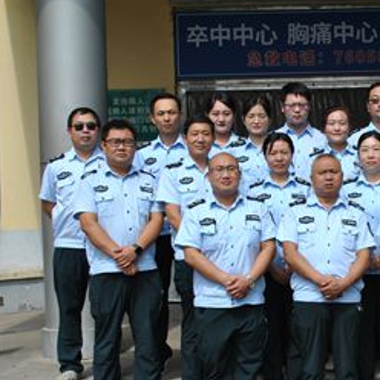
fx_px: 894
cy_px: 224
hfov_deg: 23.3
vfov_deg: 24.0
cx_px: 346
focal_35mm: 72
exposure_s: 1/250
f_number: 8
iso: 100
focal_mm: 28
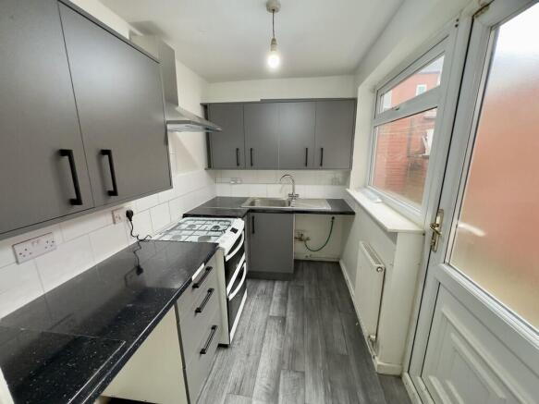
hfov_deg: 102.1
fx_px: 218
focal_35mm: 14
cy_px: 202
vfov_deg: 85.7
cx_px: 270
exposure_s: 1/100
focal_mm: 2.22
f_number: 2.2
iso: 320
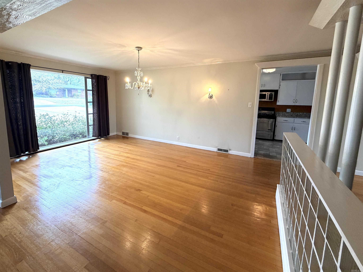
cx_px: 182
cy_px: 136
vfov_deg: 85.7
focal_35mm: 14
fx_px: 147
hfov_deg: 102.1
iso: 200
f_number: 2.2
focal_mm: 2.22
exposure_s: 1/120
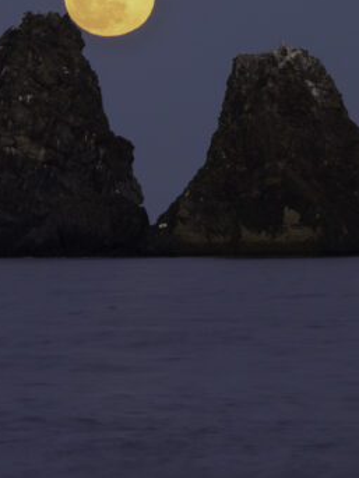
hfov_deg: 2.0
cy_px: 87
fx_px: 10137
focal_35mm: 734
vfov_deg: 2.7
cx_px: -189
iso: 200
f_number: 25
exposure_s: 1/1.25
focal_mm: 170
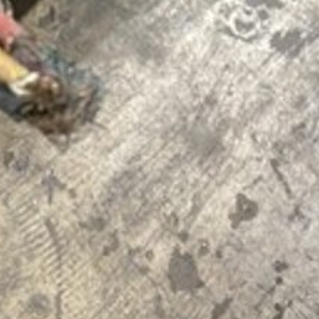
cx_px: 123
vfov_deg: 17.6
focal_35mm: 86
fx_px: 897
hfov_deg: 20.1
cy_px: -195
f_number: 1.8
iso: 320
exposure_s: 1/60
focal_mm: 4.25
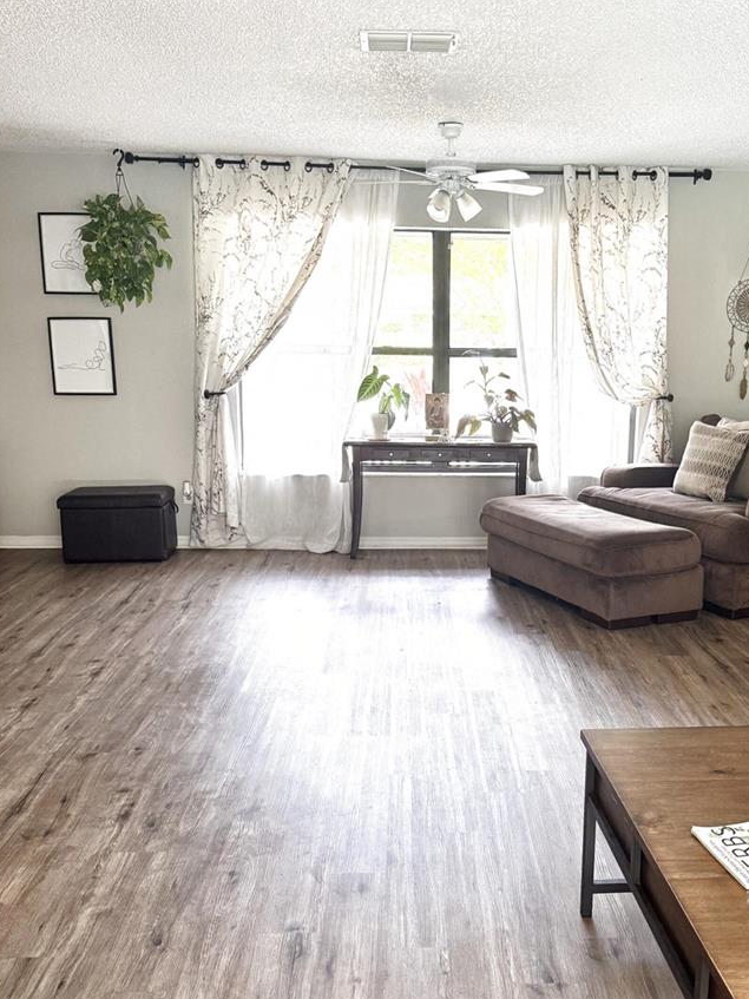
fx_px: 981
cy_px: 553
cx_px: 447
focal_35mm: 34
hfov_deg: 41.6
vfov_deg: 53.9
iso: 200
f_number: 1.78
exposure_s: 1/121
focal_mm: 6.76
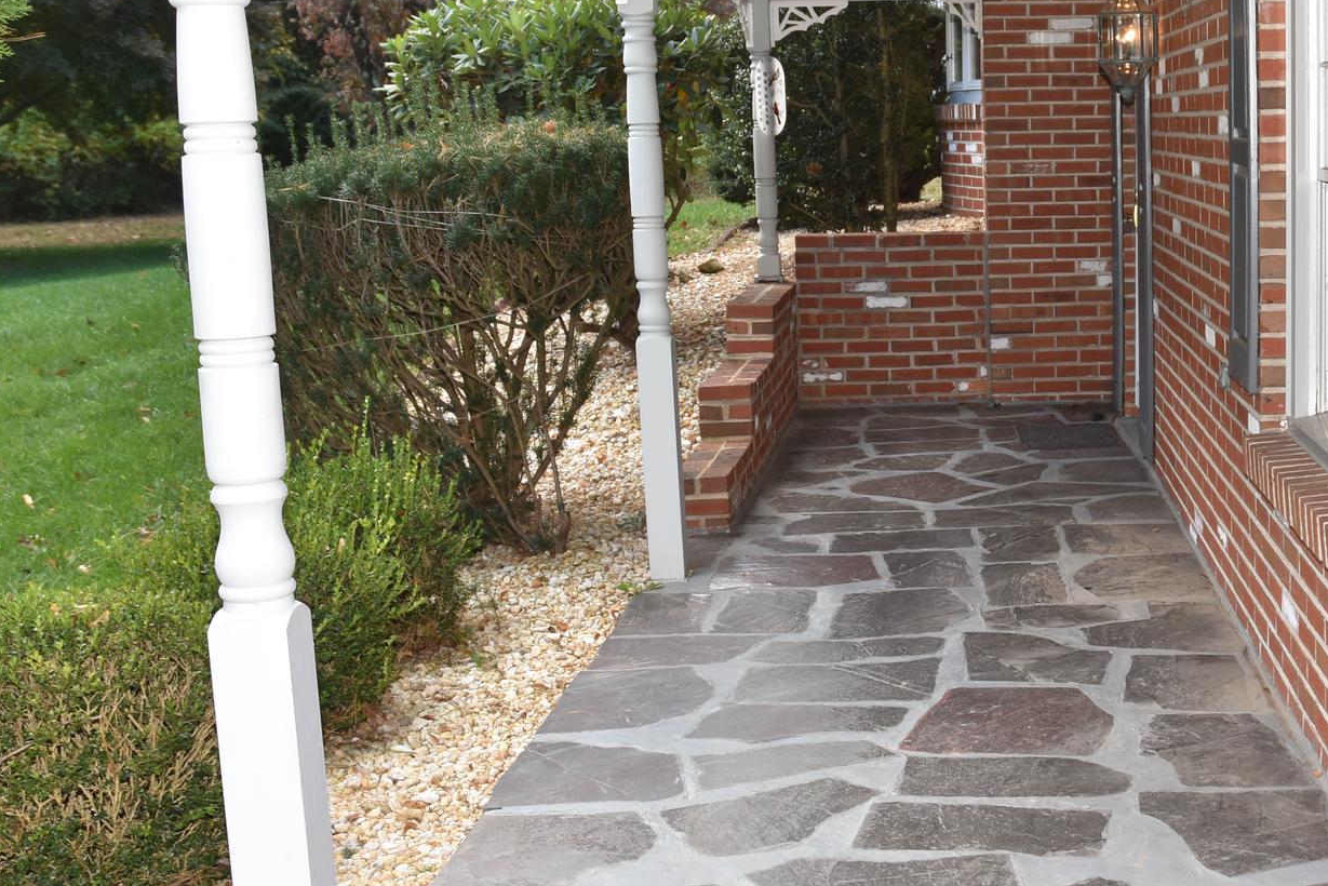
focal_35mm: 55
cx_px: 1014
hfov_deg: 35.3
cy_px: 363
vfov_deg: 24.6
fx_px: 2029
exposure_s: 1/125
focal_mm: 22
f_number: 5.6
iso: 280
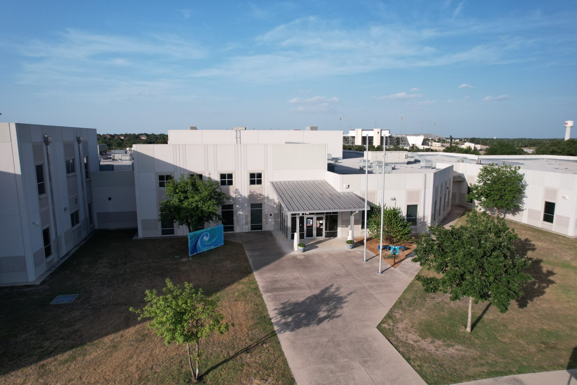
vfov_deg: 57.2
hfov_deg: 78.6
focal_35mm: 22
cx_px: 288
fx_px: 353
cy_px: 192
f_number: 2.8
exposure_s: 1/800
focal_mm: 8.38
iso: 120
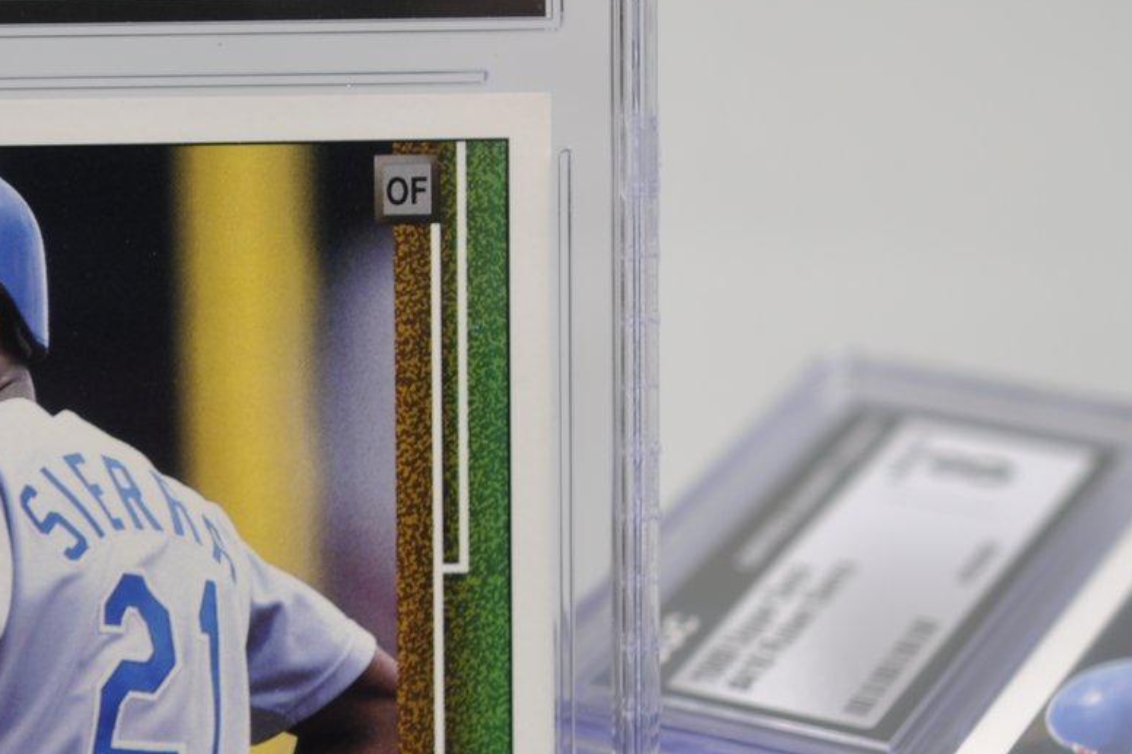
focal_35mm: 132
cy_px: 485
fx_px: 4150
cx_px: 75
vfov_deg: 10.4
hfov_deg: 15.3
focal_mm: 40
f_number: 4
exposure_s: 1/60
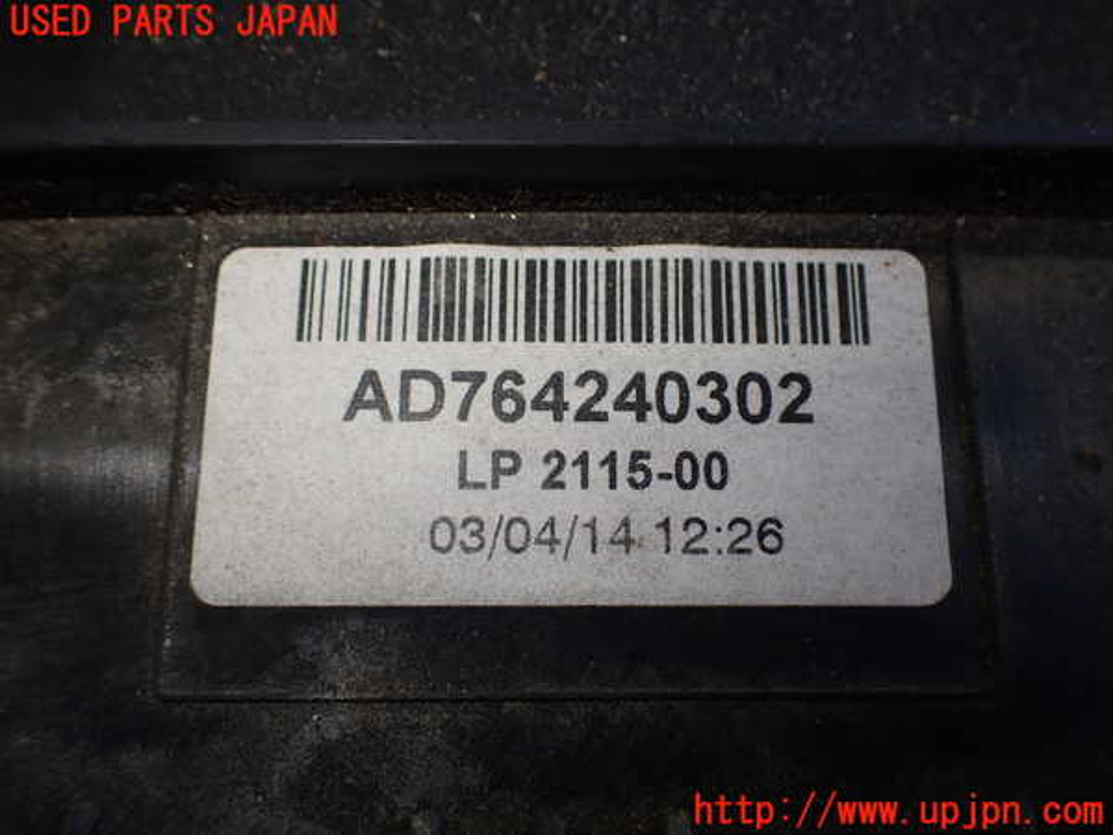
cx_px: 556
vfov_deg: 46.8
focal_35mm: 30
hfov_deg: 60.0
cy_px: 418
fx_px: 965
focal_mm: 5.4
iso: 100
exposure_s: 1/160
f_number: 2.3
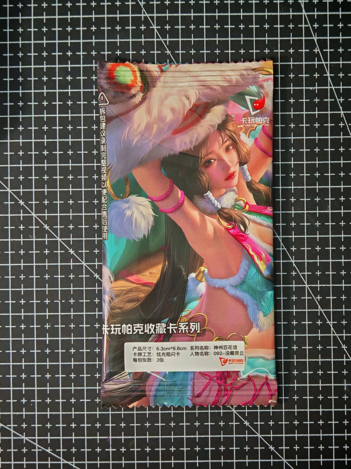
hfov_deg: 20.4
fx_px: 973
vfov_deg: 27.0
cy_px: 234
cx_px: 176
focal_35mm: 72
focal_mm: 6.67
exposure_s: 1/33
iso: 500
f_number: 1.9
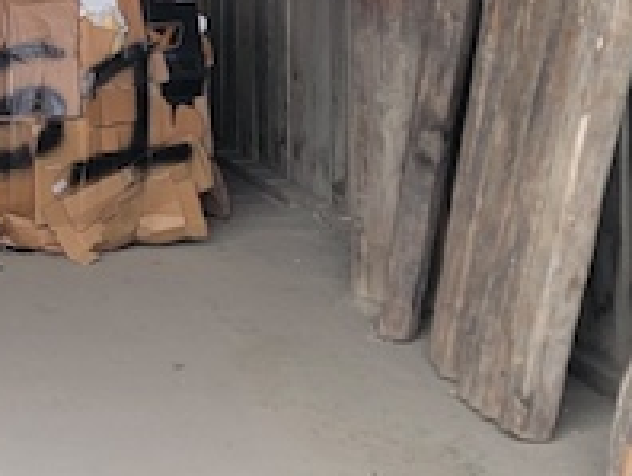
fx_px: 2212
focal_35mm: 121
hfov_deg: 14.6
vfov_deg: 12.2
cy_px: 51
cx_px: -440
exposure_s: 1/120
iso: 25
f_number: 1.8
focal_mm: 6.7
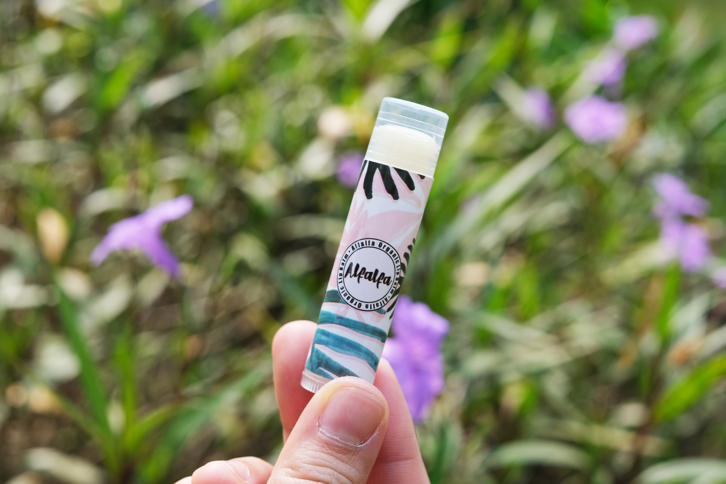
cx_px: 363
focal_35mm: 53
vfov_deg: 25.5
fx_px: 1069
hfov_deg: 37.5
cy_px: 242
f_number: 5.6
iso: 320
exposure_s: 1/400
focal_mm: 35
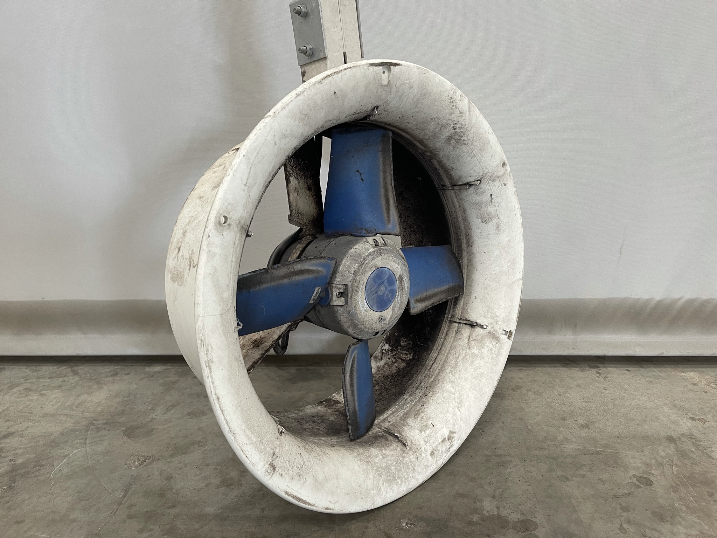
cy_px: 269
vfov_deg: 53.1
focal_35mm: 26
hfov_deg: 67.3
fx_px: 539
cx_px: 358
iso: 125
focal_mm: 5.1
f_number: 1.6
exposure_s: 1/86
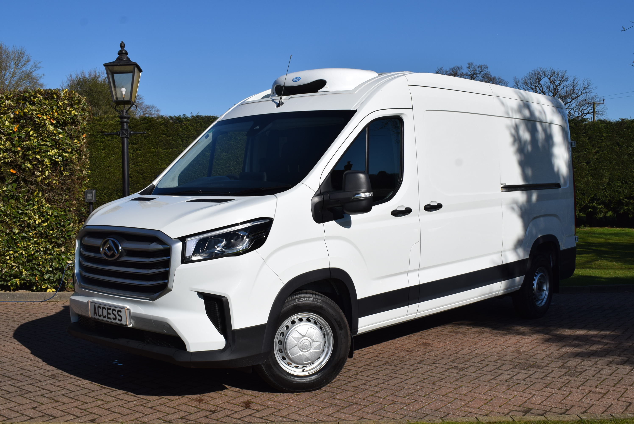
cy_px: 212
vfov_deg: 33.1
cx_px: 317
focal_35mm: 40
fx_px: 714
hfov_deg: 47.9
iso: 200
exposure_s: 1/500
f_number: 11
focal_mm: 27
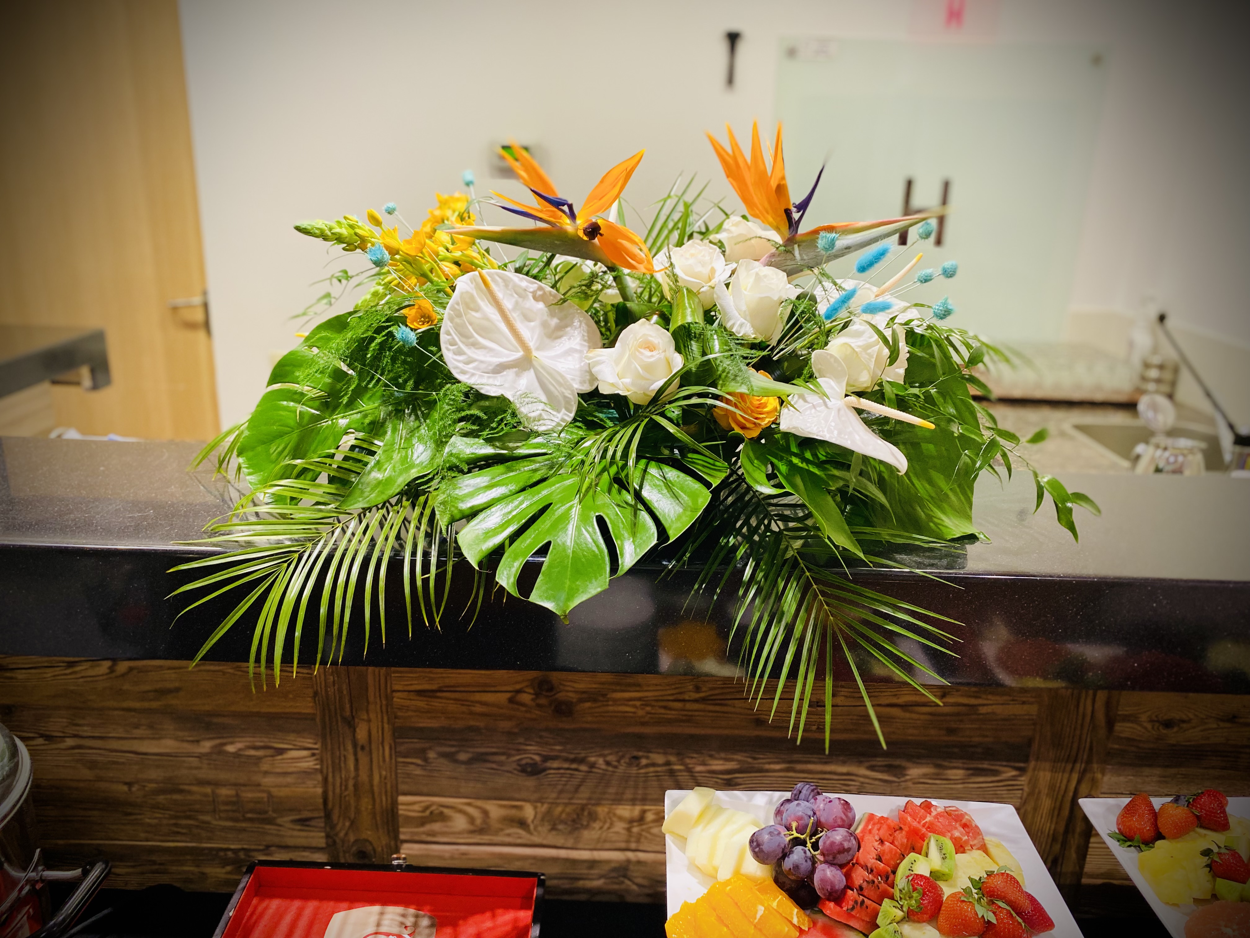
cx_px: 625
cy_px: 469
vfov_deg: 53.1
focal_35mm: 26
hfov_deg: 67.3
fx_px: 939
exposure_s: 1/50
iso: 160
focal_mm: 4.25
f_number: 1.8
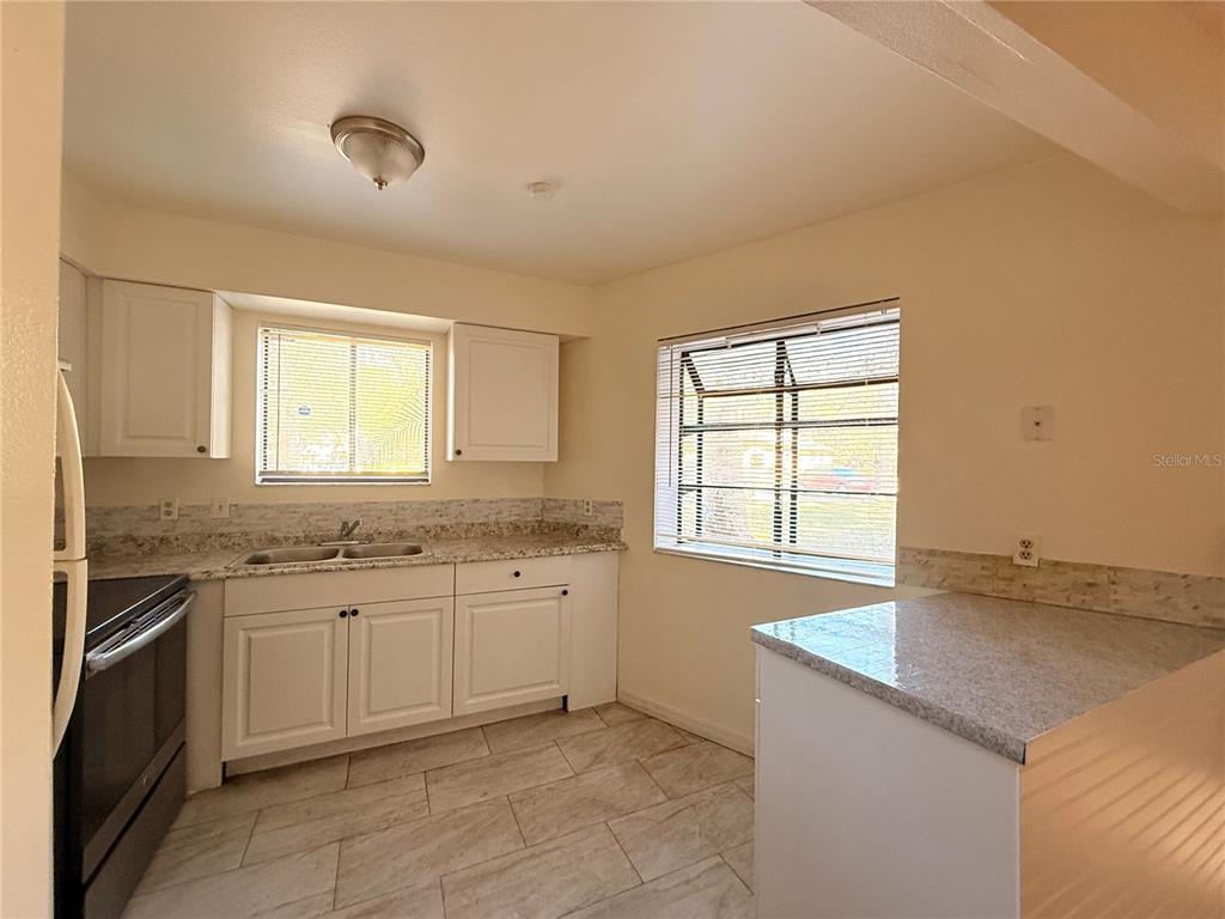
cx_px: 612
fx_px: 495
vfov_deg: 85.7
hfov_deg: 102.1
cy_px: 460
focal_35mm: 14
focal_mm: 2.22
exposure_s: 1/60
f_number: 2.2
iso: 400
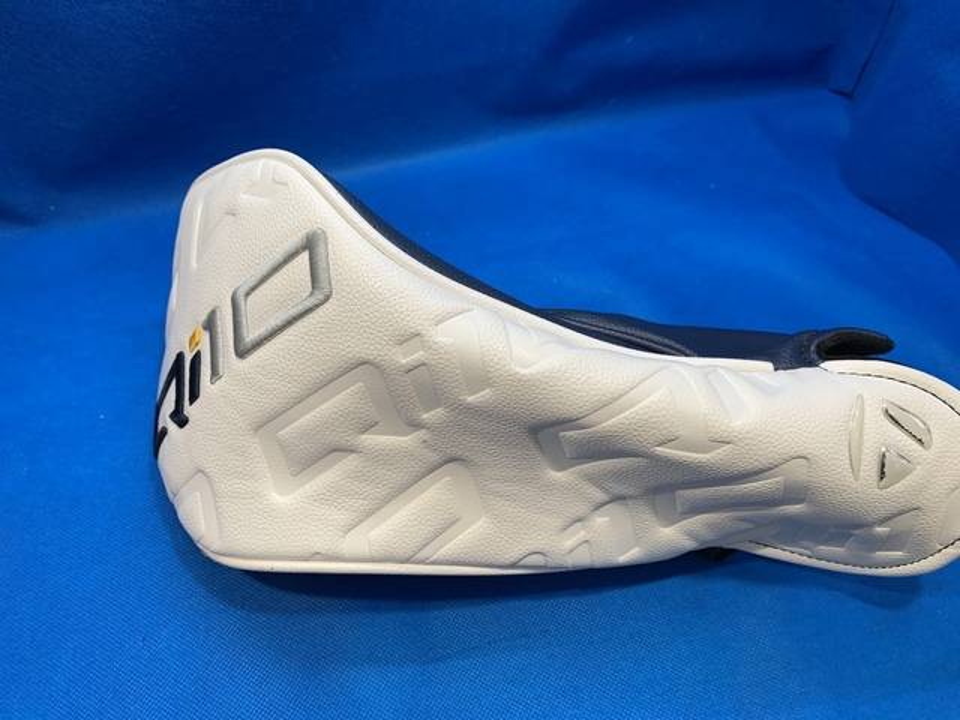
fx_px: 721
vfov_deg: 53.1
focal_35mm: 26
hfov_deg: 67.3
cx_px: 480
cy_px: 360
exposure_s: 1/120
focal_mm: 4.25
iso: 80
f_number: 1.8
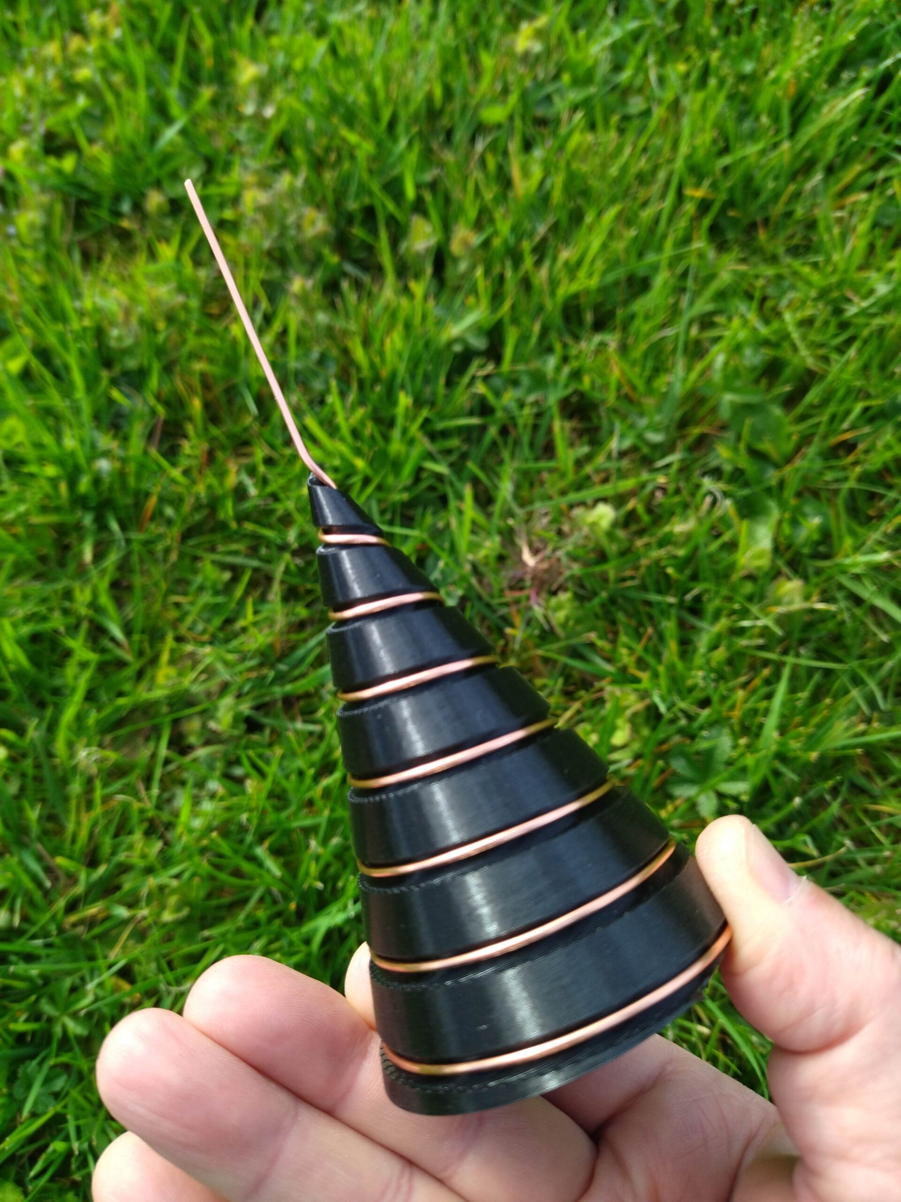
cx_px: 450
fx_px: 937
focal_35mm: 27
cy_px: 601
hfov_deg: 51.4
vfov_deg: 65.3
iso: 100
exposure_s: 1/483
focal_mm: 4.74
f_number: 1.79
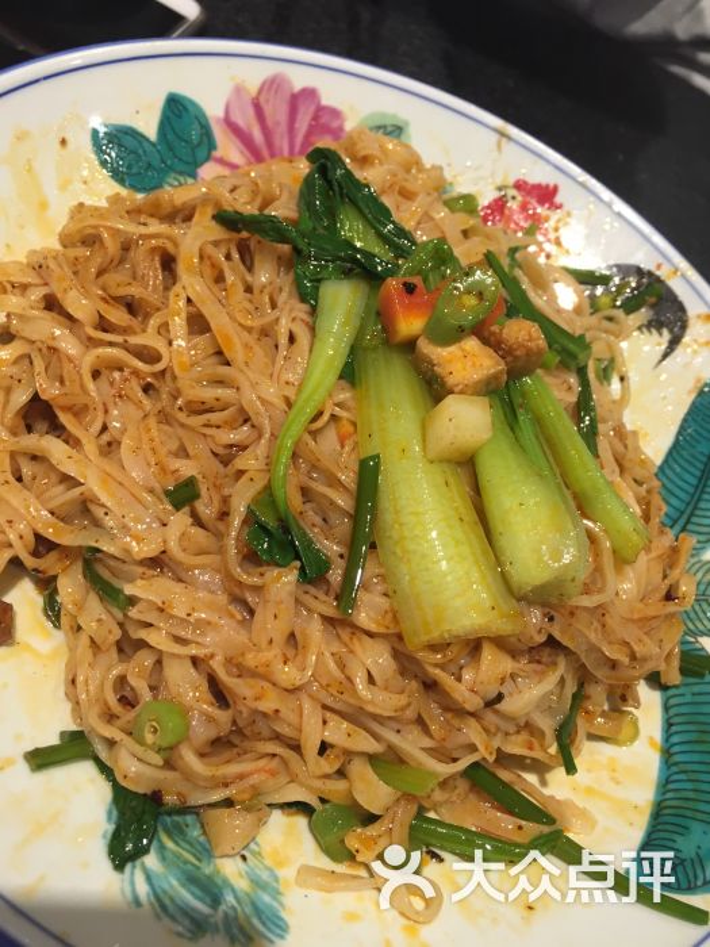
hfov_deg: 48.2
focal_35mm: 29
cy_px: 474
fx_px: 793
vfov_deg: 61.7
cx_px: 355
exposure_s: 1/33
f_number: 2.2
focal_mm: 4.15
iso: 80
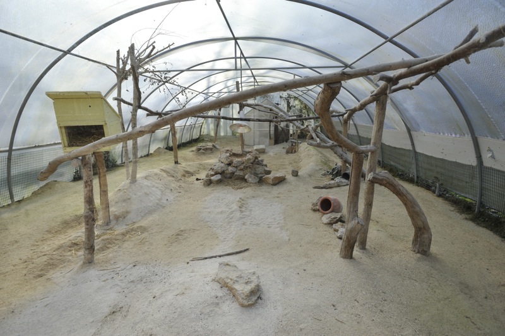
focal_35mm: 17
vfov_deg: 70.3
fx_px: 238
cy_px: 168
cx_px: 252
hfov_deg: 93.3
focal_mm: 17
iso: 200
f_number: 8
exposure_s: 1/250
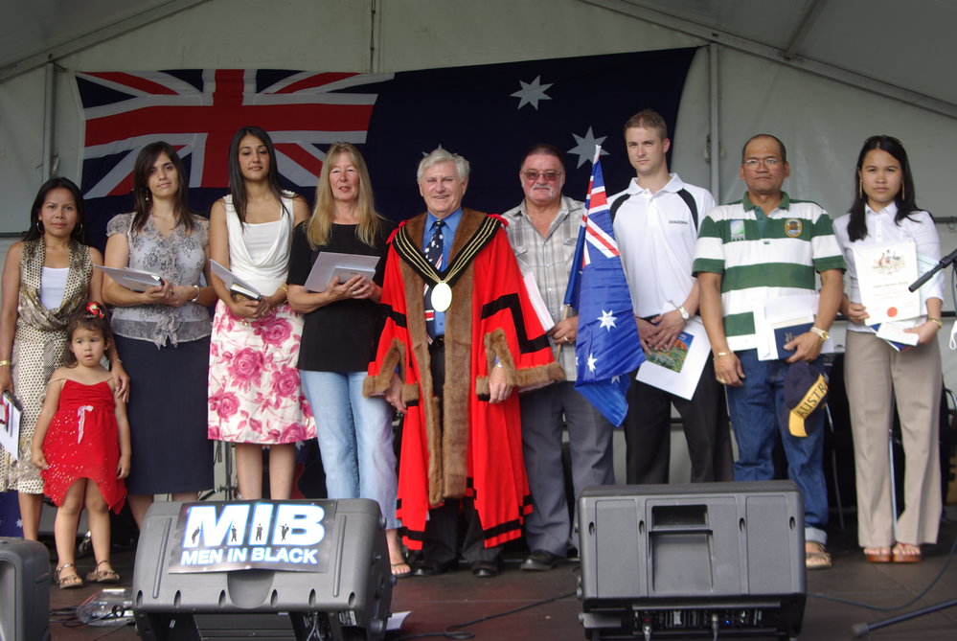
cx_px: 478
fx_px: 1397
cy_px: 320
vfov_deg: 25.8
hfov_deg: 37.8
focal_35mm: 52
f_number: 5.6
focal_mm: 35
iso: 100
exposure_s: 1/90
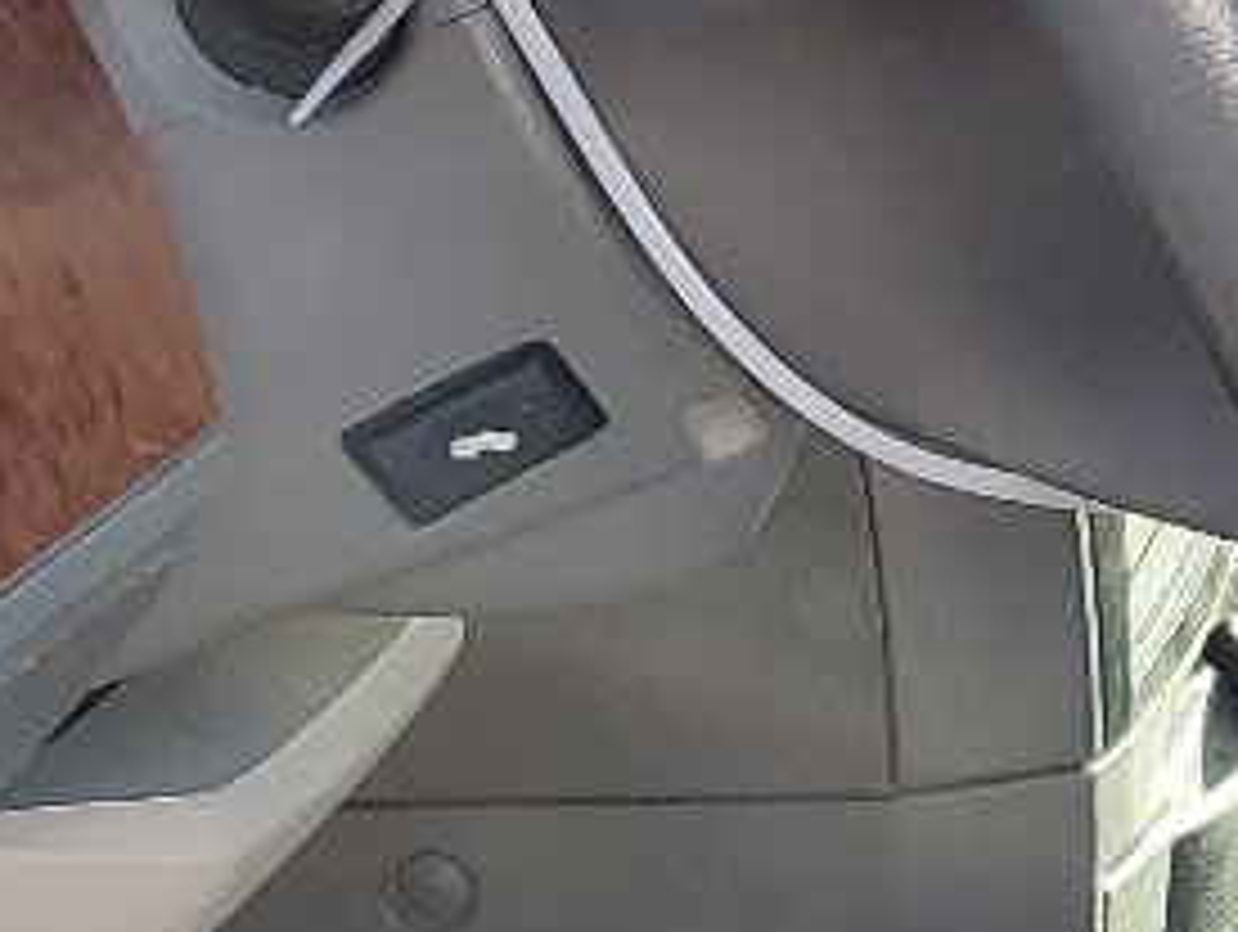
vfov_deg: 9.8
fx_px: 5407
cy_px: 855
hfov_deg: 12.5
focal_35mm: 151
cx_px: 1783
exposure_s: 1/385
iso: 50
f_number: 1.5
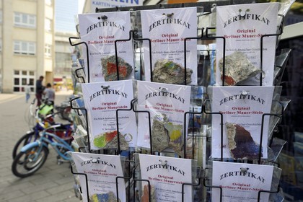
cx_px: 152
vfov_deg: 45.0
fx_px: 244
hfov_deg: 63.7
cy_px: 101
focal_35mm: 29
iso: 200
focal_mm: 29
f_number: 7.1
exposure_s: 1/250
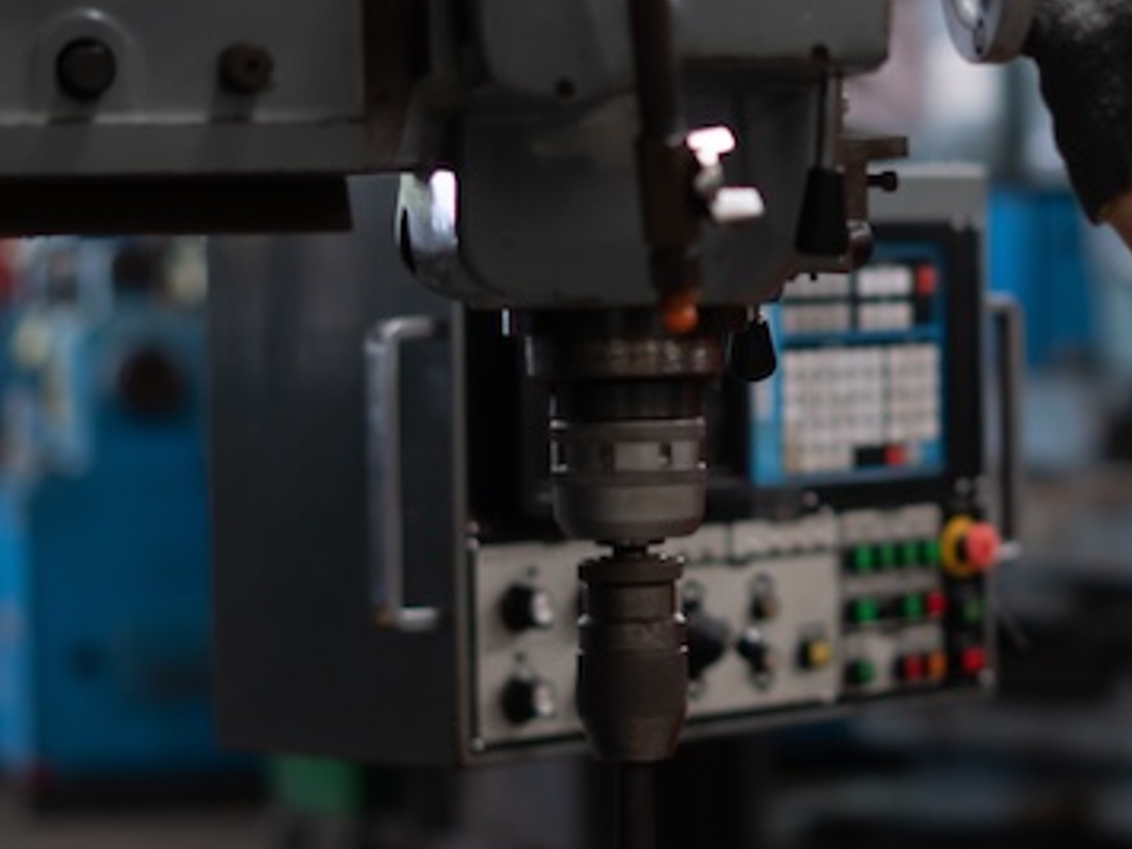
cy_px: 355
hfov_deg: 14.6
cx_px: 846
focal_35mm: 135
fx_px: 4415
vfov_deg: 11.0
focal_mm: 50
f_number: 1.8
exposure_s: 1/125
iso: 400
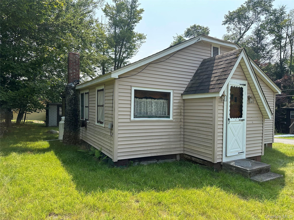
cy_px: 110
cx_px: 147
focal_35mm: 24
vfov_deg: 56.8
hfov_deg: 71.6
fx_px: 204
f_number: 1.78
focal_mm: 6.86
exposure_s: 1/1916
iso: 80
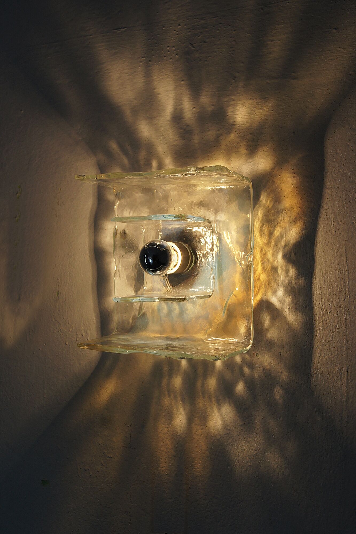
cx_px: 178
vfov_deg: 49.6
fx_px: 579
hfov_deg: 34.2
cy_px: 267
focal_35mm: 39
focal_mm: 26
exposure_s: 1/200
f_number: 5.6
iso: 400
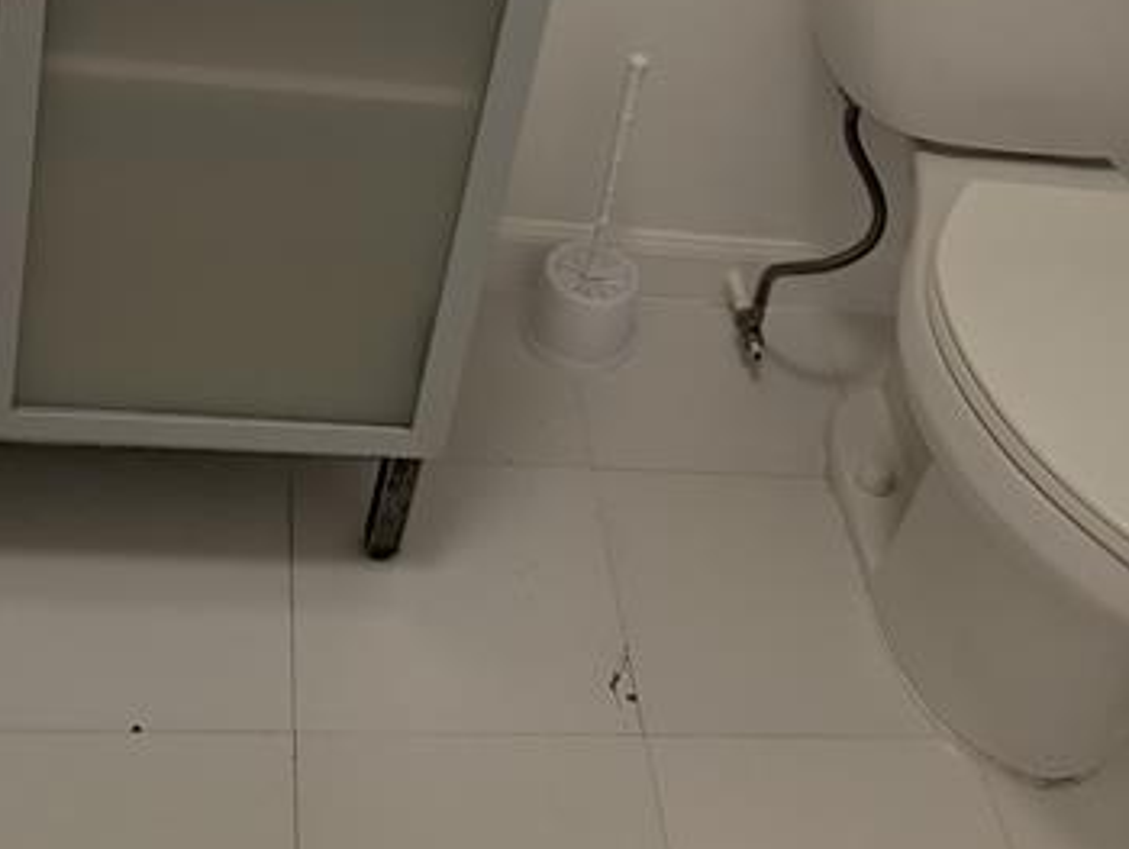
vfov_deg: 24.2
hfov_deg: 33.8
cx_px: 563
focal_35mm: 57
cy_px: -58
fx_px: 1860
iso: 54
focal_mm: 5.43
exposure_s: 1/120
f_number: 1.89
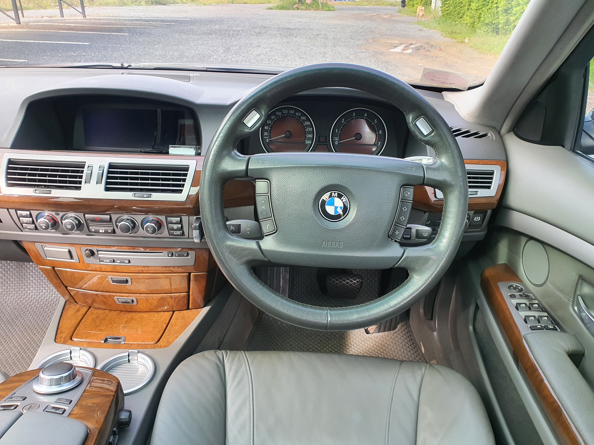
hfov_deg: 67.3
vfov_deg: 53.1
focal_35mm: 26
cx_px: 297
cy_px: 222
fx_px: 446
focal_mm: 4.3
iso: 125
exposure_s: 1/120
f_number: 2.4
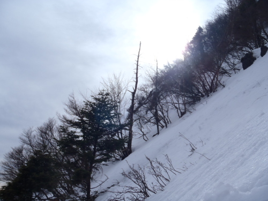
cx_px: 134
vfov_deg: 36.0
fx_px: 310
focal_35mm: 40
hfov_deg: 46.8
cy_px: 100
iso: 80
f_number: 13
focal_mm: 7.28
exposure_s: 1/80
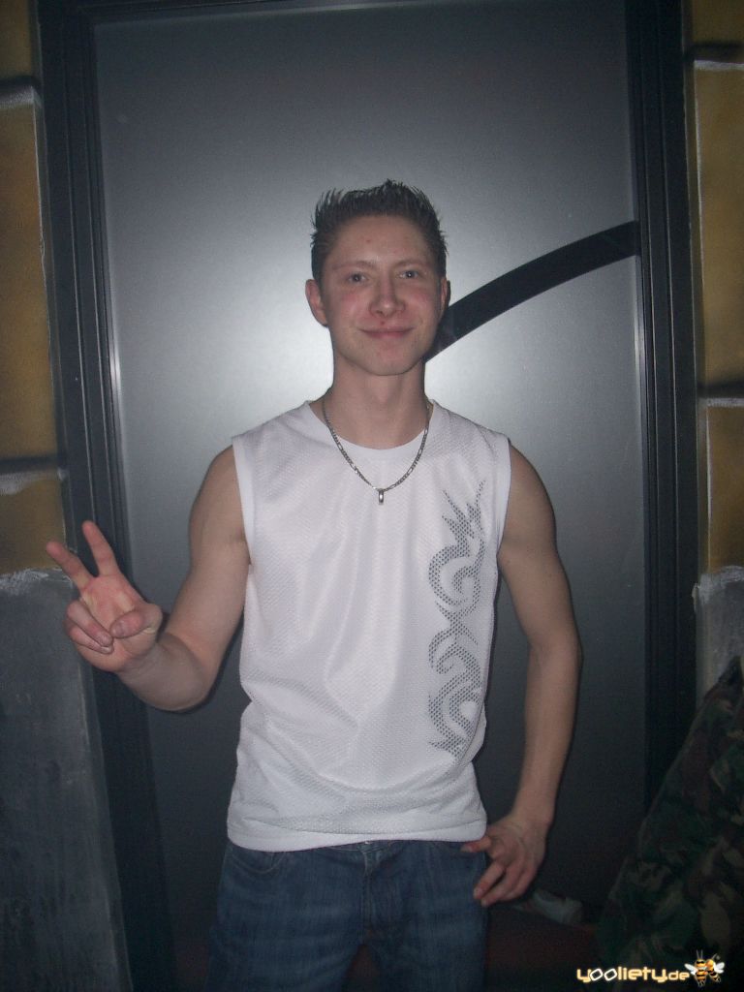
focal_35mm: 35
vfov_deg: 52.6
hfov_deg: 40.7
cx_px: 372
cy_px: 496
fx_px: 1003
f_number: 2.6
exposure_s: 1/40
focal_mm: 5.8
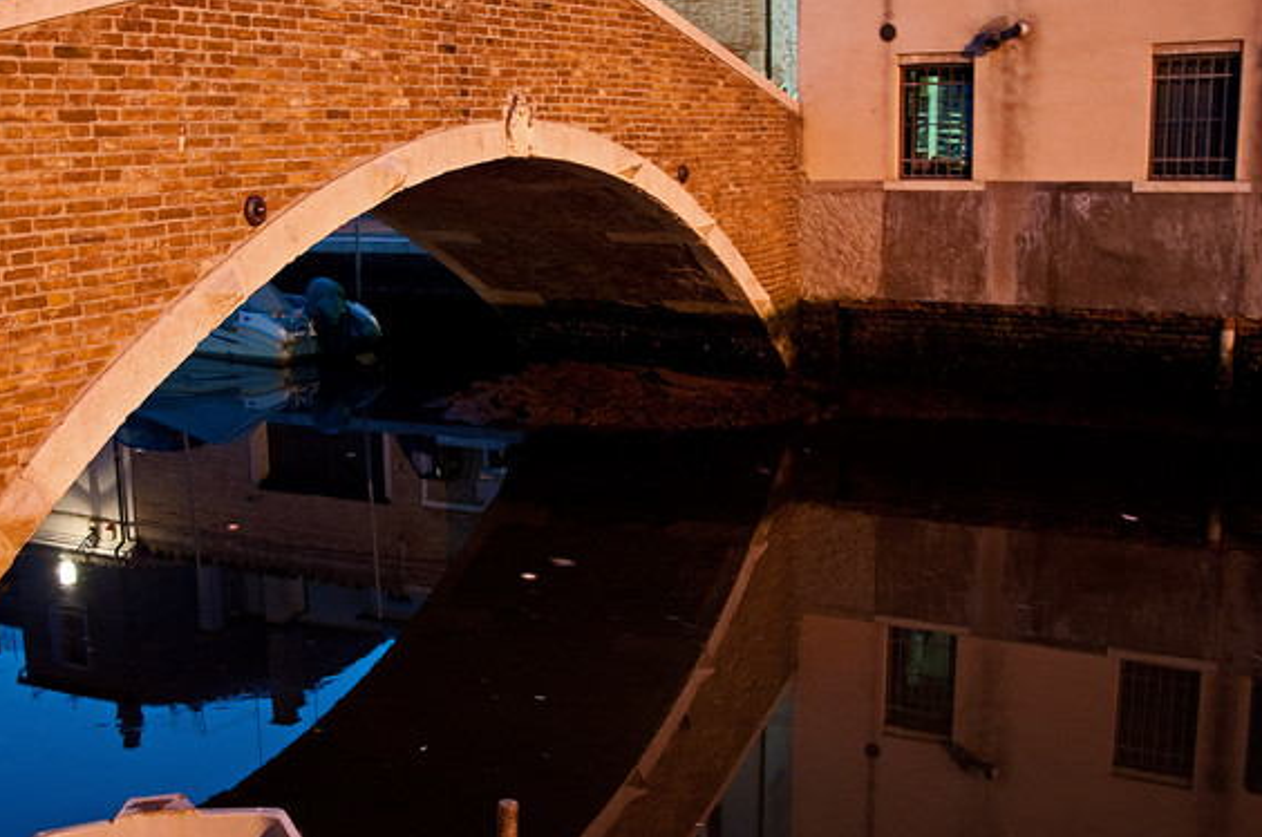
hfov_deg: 43.7
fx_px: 1565
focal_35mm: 45
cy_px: 464
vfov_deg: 29.9
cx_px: 517
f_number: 5
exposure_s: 1/2.5
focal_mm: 21
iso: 400
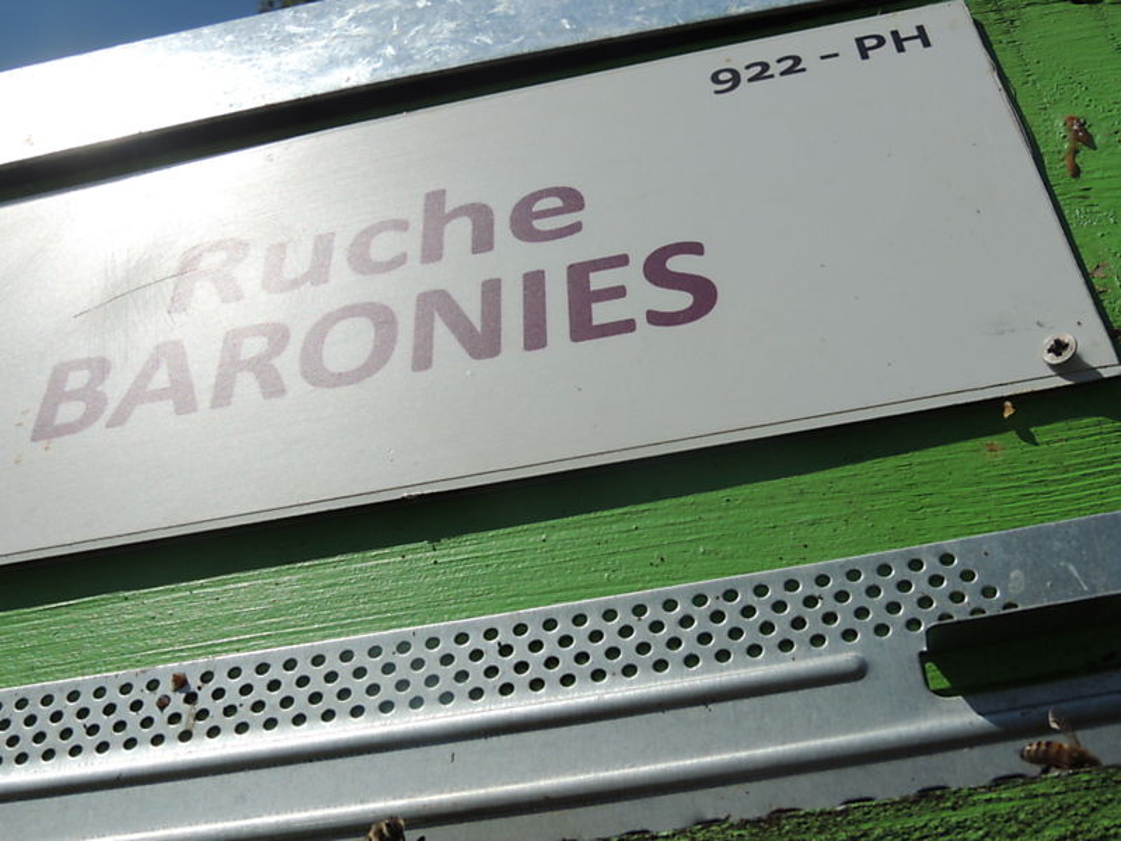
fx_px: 1522
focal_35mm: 47
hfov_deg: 40.4
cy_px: 420
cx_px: 560
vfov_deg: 30.9
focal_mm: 8.3
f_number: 5.5
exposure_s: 1/1250
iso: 100
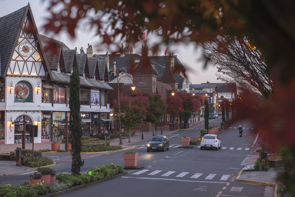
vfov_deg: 19.2
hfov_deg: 28.5
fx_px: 582
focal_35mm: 71
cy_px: 99
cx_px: 147
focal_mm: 70
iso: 1000
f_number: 5.6
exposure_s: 1/80
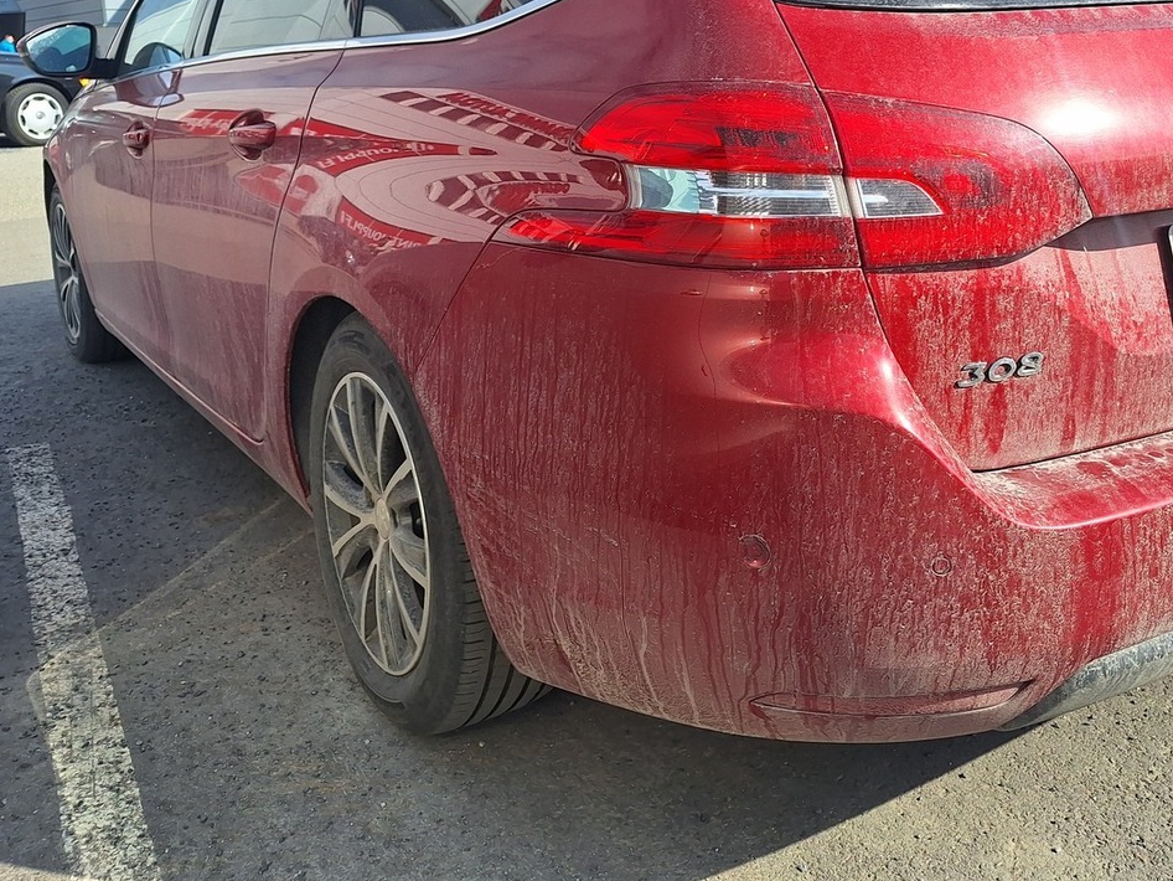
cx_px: 702
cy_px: 216
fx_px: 1186
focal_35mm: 35
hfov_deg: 52.3
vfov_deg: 39.6
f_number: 1.8
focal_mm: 5.54
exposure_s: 1/2410
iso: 40
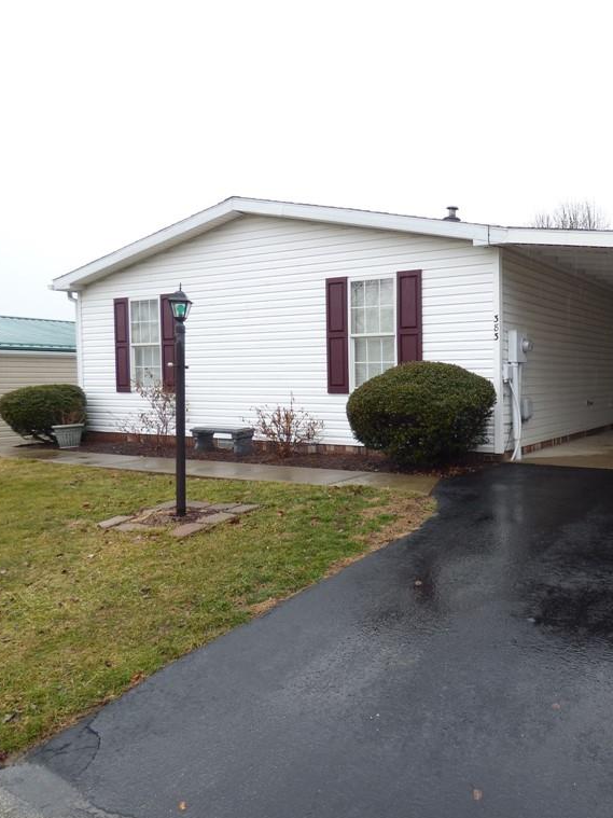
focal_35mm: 27
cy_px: 412
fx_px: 638
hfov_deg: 49.1
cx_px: 466
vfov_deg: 65.3
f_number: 2.8
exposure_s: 1/125
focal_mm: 3.58
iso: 100
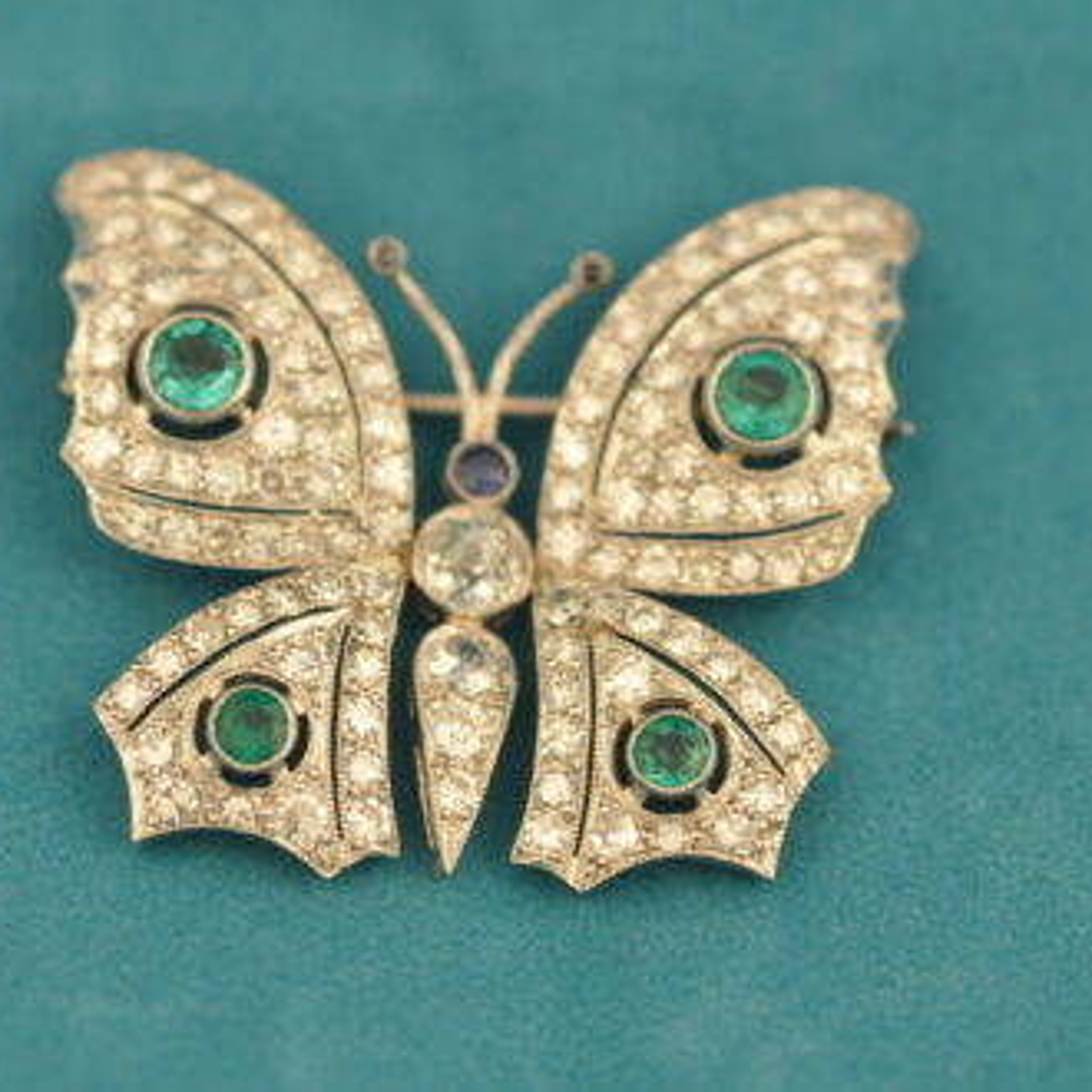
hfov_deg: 8.6
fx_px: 7232
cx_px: 467
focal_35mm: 203
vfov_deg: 8.6
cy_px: 546
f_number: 4
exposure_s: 1/125
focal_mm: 105
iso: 1250
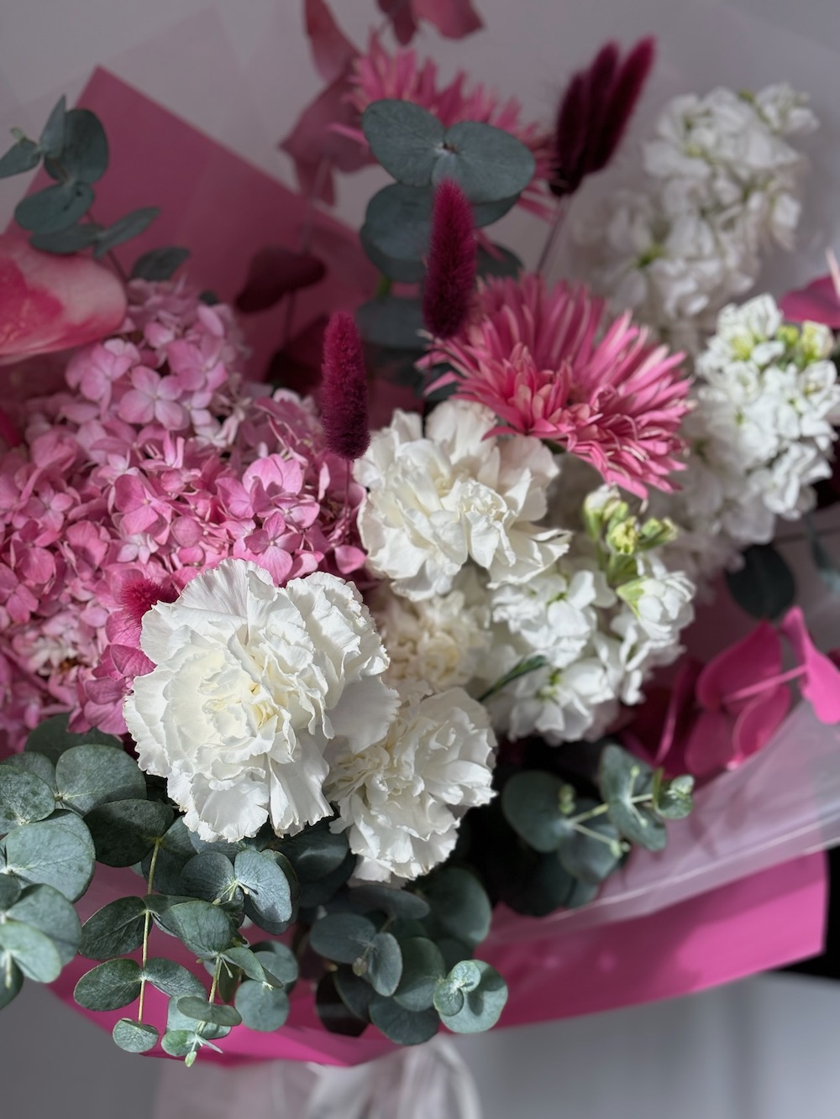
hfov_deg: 28.0
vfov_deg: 36.8
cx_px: 420
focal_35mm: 52
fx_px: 1682
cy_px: 560
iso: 32
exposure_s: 1/202
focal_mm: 5.96
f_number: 1.6
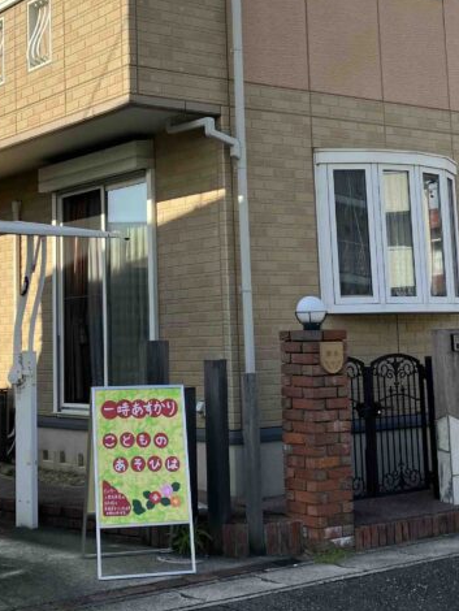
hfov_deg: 24.0
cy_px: 179
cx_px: 189
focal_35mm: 61
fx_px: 1077
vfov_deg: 31.3
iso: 32
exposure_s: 1/1066
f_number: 1.8
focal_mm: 3.99
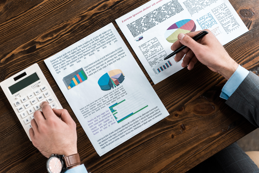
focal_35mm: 62
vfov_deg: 21.9
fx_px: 446
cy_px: 86
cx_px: 130
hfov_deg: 32.4
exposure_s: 1/200
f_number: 3.5
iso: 400
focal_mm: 62
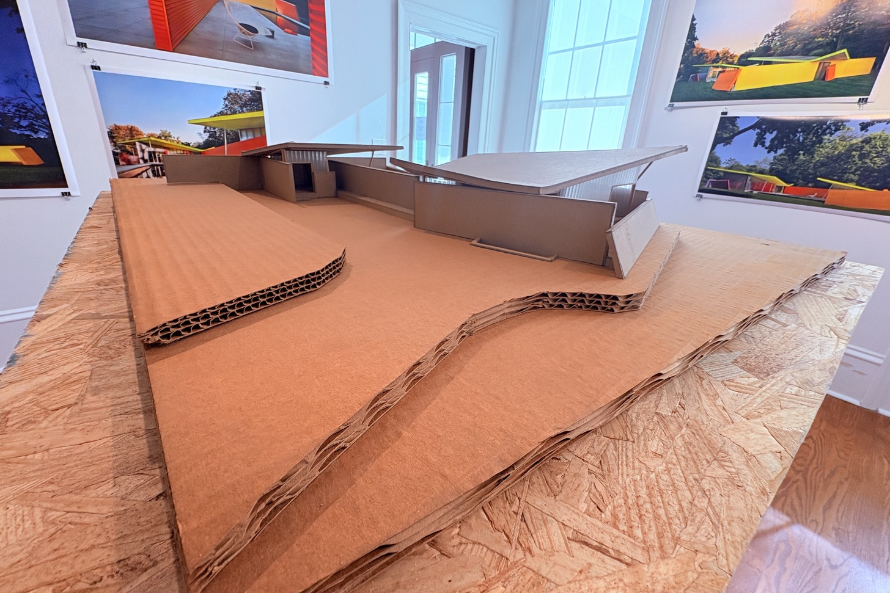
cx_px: 447
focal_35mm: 15
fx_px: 371
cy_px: 276
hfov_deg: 100.4
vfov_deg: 77.2
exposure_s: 1/135
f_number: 2.2
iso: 100
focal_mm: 2.22
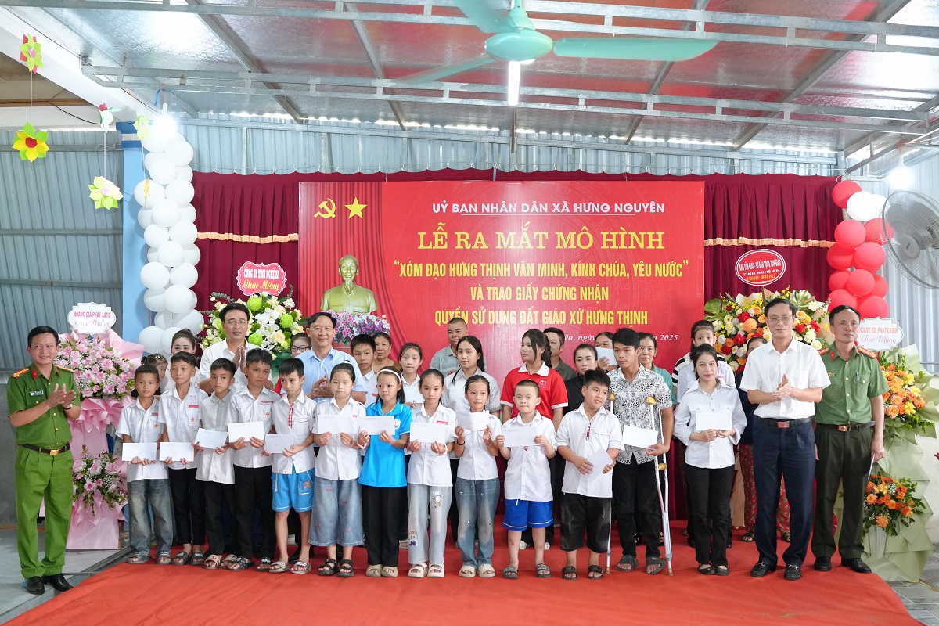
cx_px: 470
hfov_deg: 53.1
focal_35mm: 36
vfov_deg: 36.9
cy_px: 313
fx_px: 939
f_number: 2.8
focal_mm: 24
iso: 1600
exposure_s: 1/125
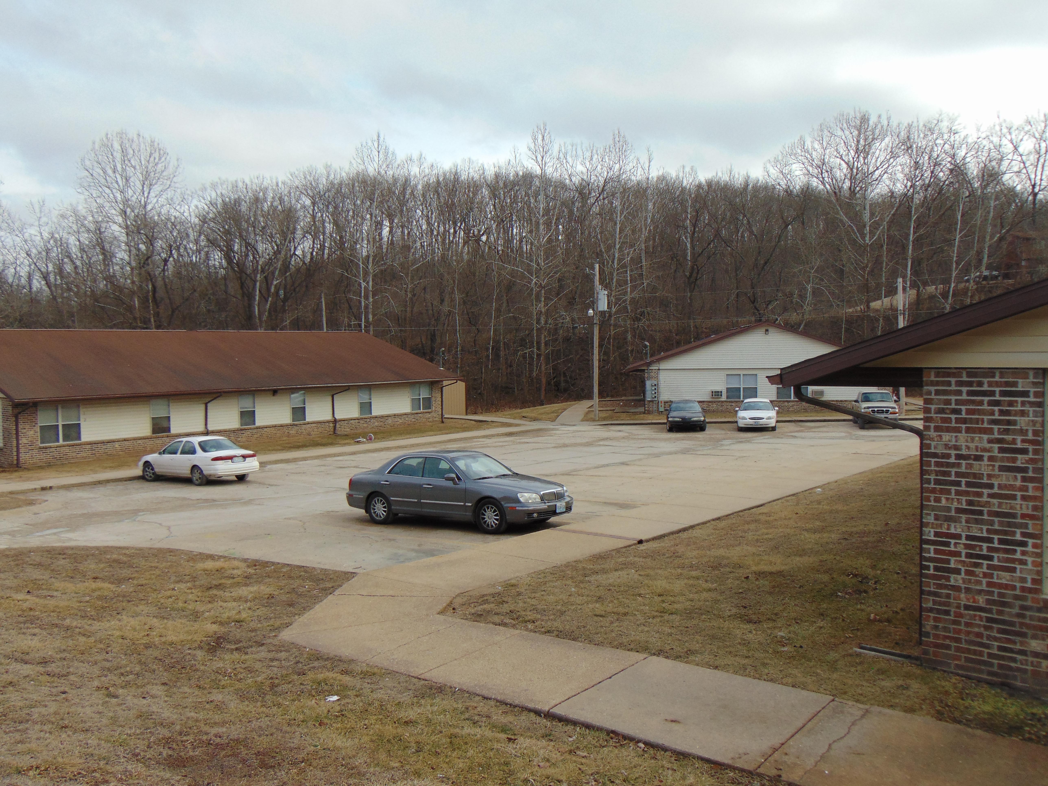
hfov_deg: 60.0
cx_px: 524
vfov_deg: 46.8
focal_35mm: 30
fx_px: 908
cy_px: 393
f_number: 3.1
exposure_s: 1/800
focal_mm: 5.4
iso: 80
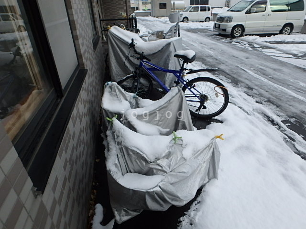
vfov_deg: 63.4
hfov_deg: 79.0
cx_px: 153
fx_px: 186
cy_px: 114
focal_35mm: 21
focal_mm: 3.7
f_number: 3.5
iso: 125
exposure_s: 1/1000
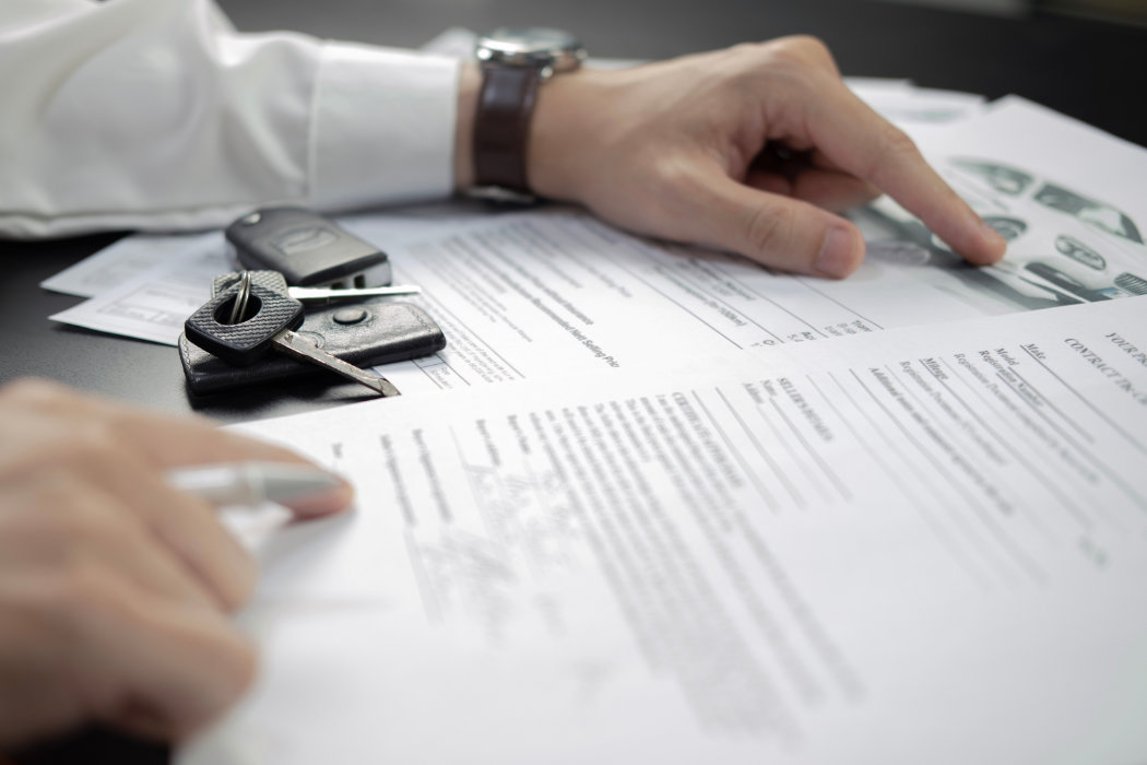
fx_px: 1689
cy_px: 382
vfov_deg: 25.5
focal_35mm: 53
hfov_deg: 37.5
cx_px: 574
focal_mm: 35
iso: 80
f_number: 2
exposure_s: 1/40
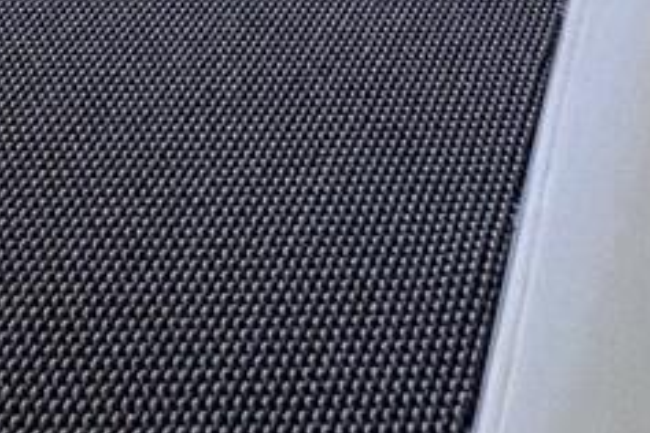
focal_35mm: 63
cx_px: -614
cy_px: -510
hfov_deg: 19.7
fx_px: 1137
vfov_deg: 15.5
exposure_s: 1/99
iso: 80
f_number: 2.2
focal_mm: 2.22
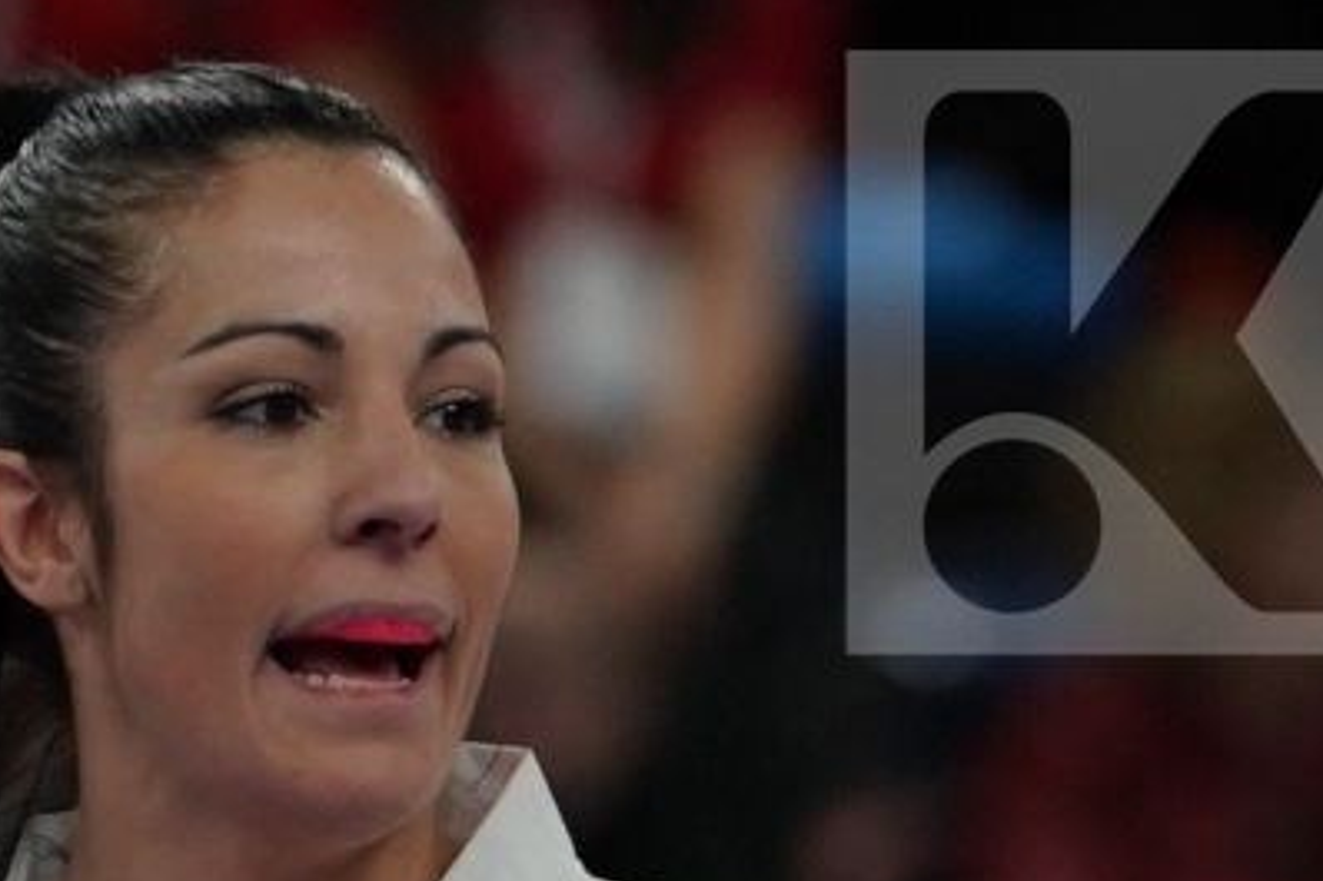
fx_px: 46394
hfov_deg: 1.6
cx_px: 1157
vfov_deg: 1.1
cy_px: 1529
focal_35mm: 1263
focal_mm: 186
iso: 1250
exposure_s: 1/1000
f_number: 2.8
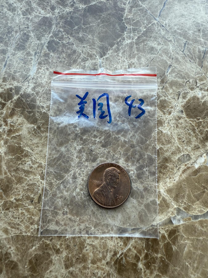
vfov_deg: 71.6
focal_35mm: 24
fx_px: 192
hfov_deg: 56.8
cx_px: 104
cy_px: 139
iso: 125
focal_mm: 2.22
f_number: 2.2
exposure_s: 1/99
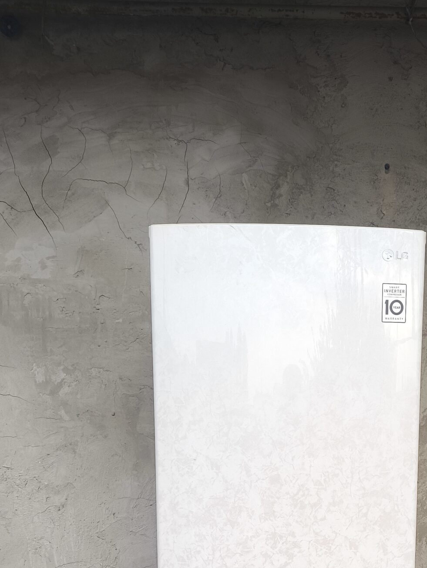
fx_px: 805
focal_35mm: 49
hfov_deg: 29.2
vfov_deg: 35.8
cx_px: 328
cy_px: 543
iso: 50
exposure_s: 1/207
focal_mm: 4.71
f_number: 1.7
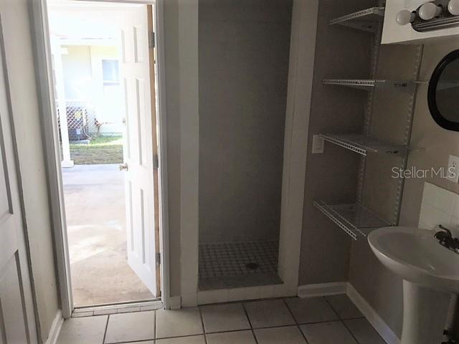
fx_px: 385
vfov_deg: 48.2
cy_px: 172
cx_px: 230
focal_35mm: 29
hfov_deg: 61.7
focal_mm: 4.15
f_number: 2.2
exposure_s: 1/120
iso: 40
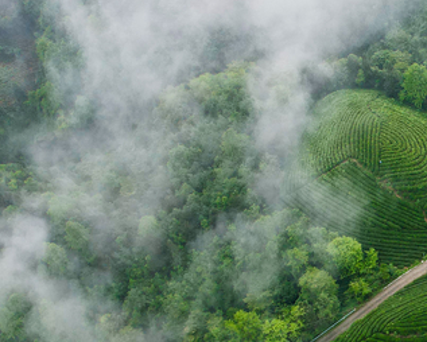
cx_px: 486
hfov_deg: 29.7
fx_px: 708
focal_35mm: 56
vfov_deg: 27.0
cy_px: 230
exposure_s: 1/640
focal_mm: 8.38
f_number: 2.4
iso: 110
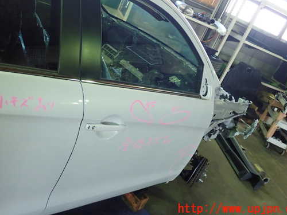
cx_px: 135
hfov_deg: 51.3
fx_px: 298
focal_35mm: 36
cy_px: 87
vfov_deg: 39.5
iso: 640
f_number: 2.3
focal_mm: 5.5
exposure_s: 1/125
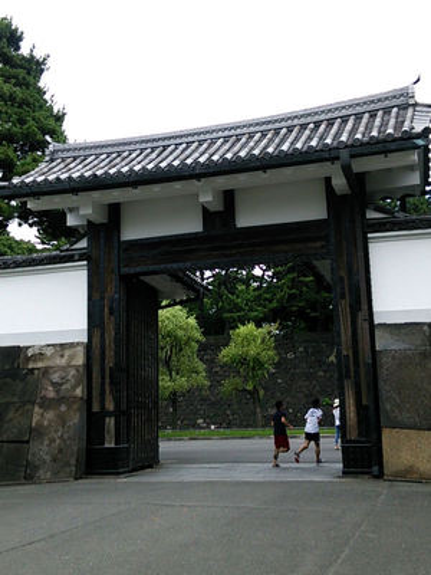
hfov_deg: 46.8
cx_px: 216
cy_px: 288
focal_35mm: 30
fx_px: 498
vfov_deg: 60.0
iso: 40
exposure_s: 1/547
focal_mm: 4.06
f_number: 1.94
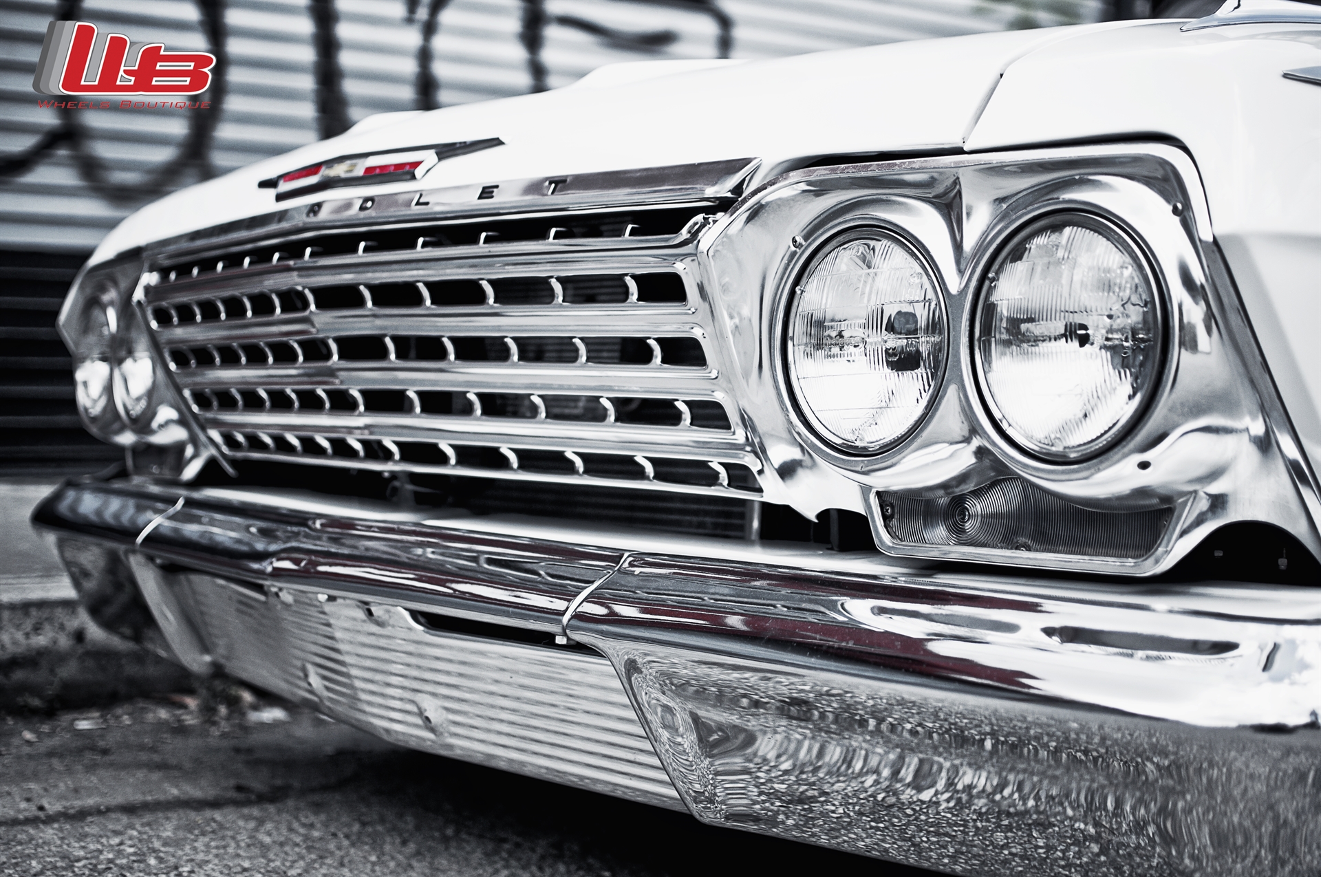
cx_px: 660
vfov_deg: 25.7
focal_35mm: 52
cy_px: 438
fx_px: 1924
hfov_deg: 37.9
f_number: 1.8
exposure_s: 1/1250
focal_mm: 35
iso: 200
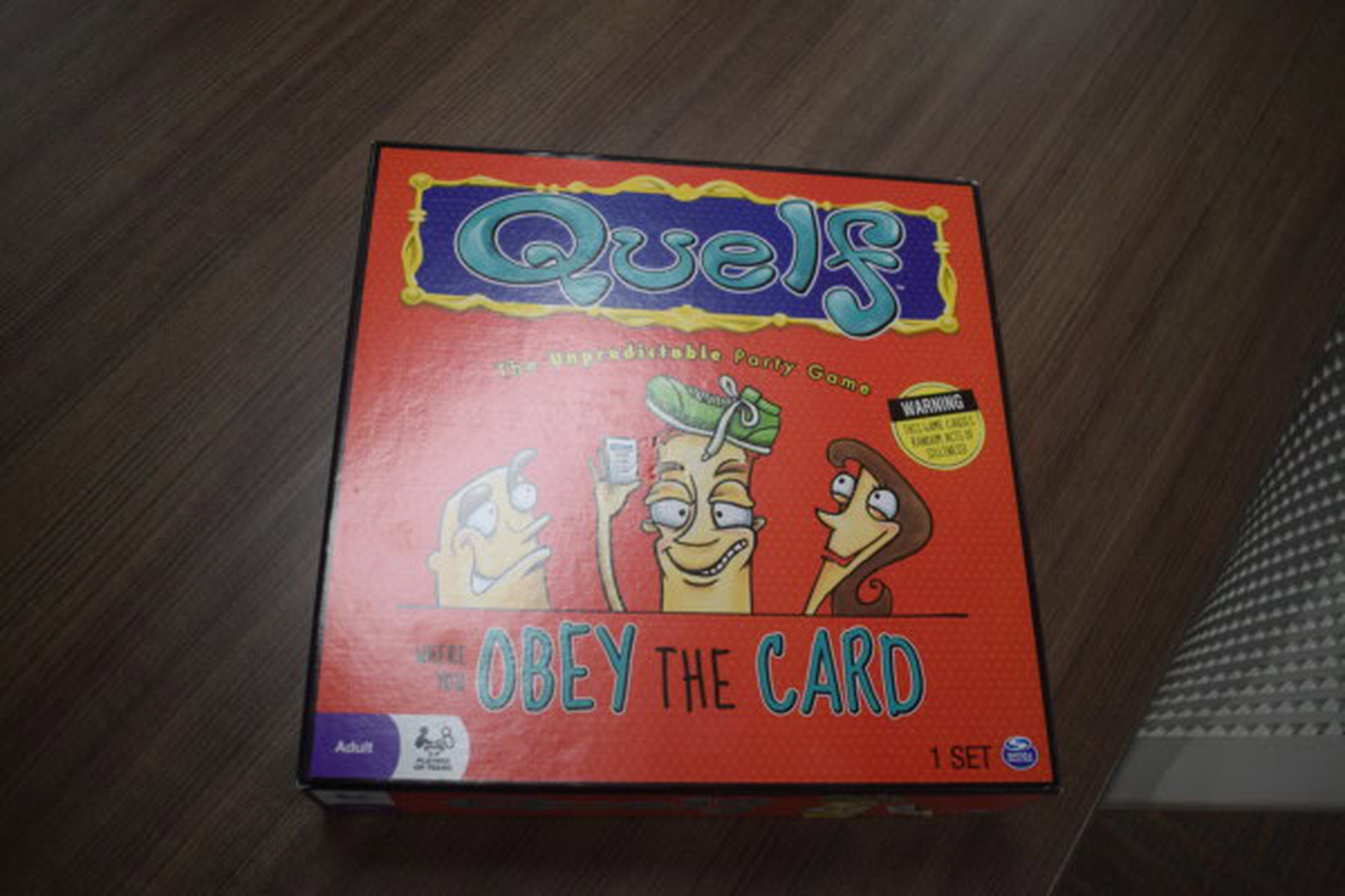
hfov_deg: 59.5
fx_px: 1177
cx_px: 672
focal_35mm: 32
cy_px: 448
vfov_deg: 41.7
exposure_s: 1/80
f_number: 4.5
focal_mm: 21
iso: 400
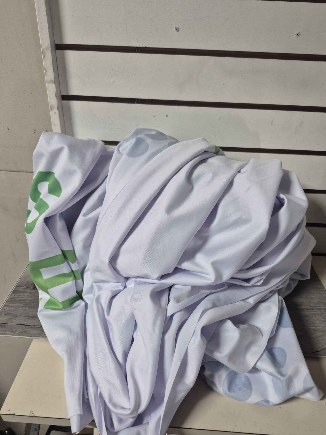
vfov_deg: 73.9
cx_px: 163
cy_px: 218
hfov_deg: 58.9
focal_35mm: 23
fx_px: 289
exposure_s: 1/120
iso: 200
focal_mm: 5.4
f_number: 1.8
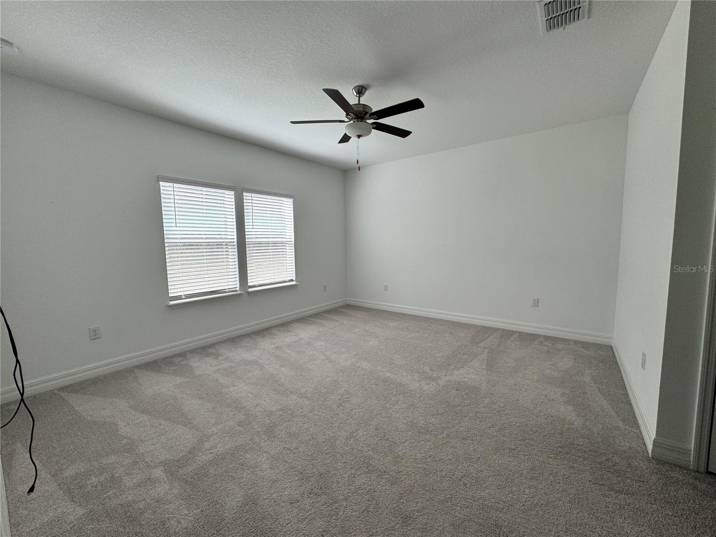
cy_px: 268
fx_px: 290
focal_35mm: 14
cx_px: 358
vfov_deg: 85.7
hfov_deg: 102.1
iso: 80
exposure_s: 1/99
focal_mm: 2.22
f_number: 2.2
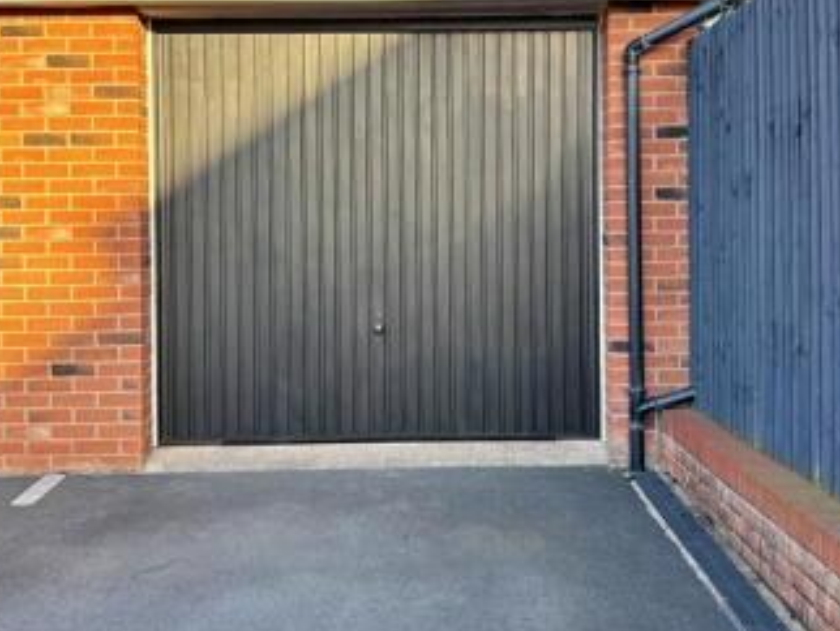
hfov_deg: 40.4
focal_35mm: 47
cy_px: 228
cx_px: 429
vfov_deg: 30.8
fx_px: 1141
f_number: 1.6
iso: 50
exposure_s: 1/473
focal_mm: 5.96
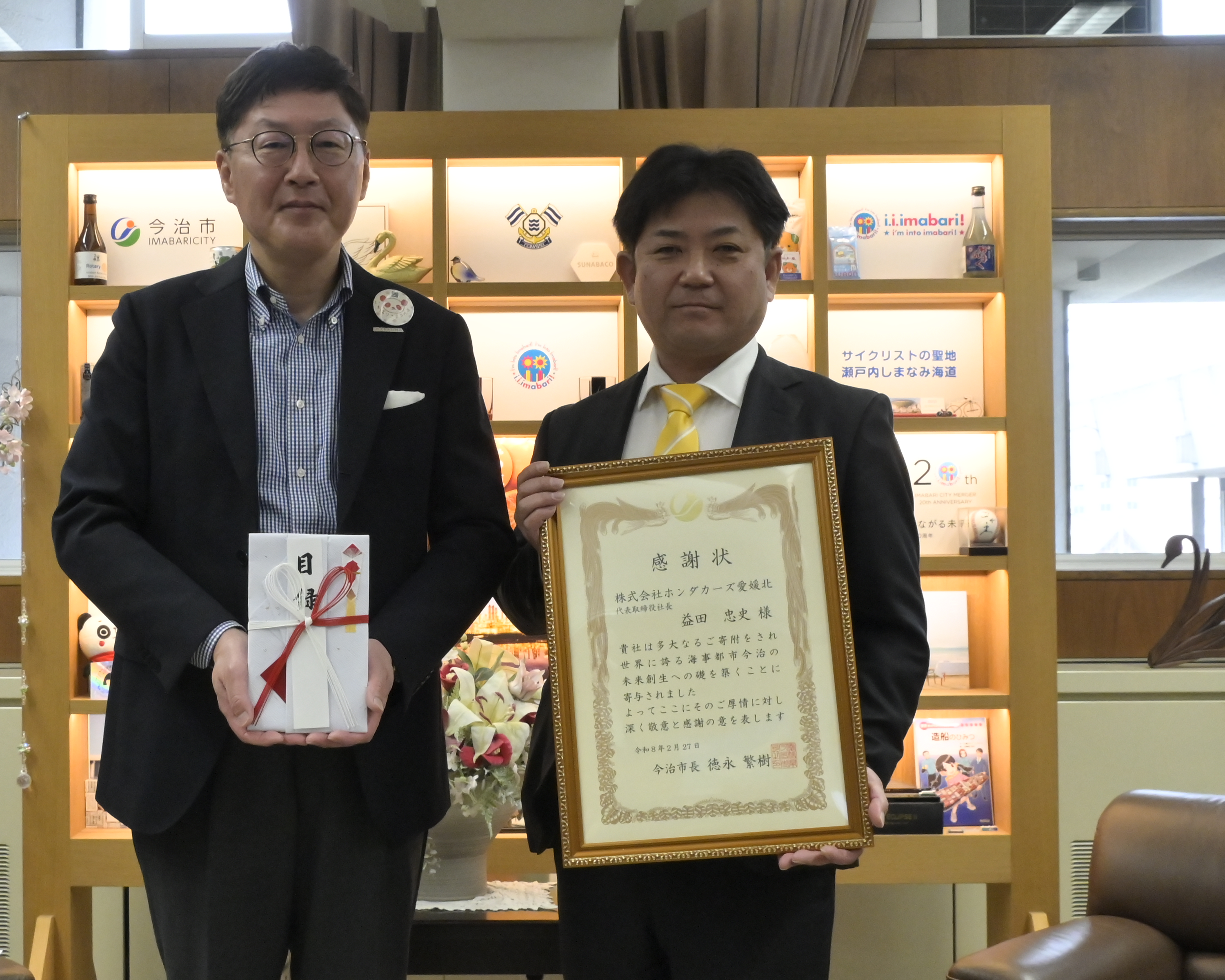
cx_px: 483
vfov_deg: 31.4
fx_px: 1740
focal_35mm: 48
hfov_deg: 38.6
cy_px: 470
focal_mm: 26
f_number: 10
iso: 5000
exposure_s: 1/125
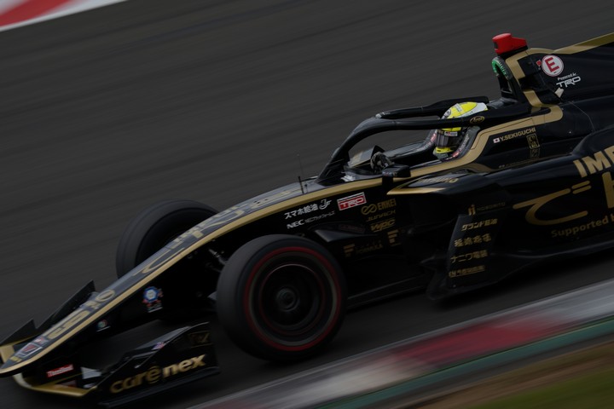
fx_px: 7777
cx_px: 307
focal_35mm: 456
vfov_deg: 3.0
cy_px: 204
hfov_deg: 4.5
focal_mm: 456
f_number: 16
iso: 100
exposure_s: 1/125
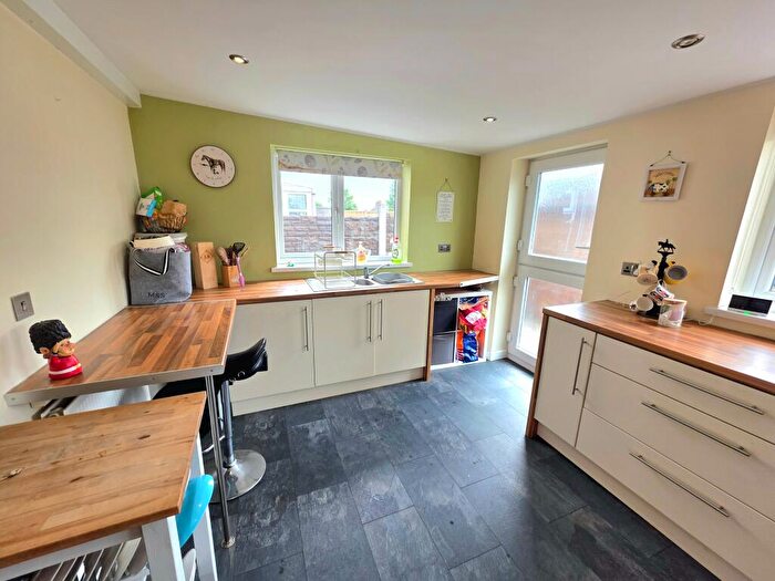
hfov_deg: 106.2
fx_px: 291
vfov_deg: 89.9
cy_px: 290
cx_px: 388
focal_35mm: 13
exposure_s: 1/114
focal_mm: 2.2
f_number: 1.9
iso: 40
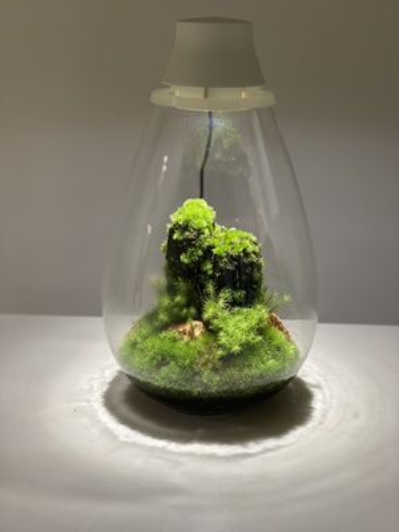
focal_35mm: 52
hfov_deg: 28.0
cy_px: 266
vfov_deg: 36.8
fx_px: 799
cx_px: 200
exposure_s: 1/120
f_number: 2
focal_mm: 6
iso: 160
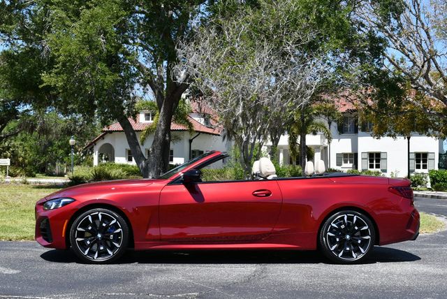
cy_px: 150
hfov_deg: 38.2
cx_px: 224
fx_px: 646
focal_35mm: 52
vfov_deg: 26.0
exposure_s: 1/250
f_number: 8
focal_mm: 26
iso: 125
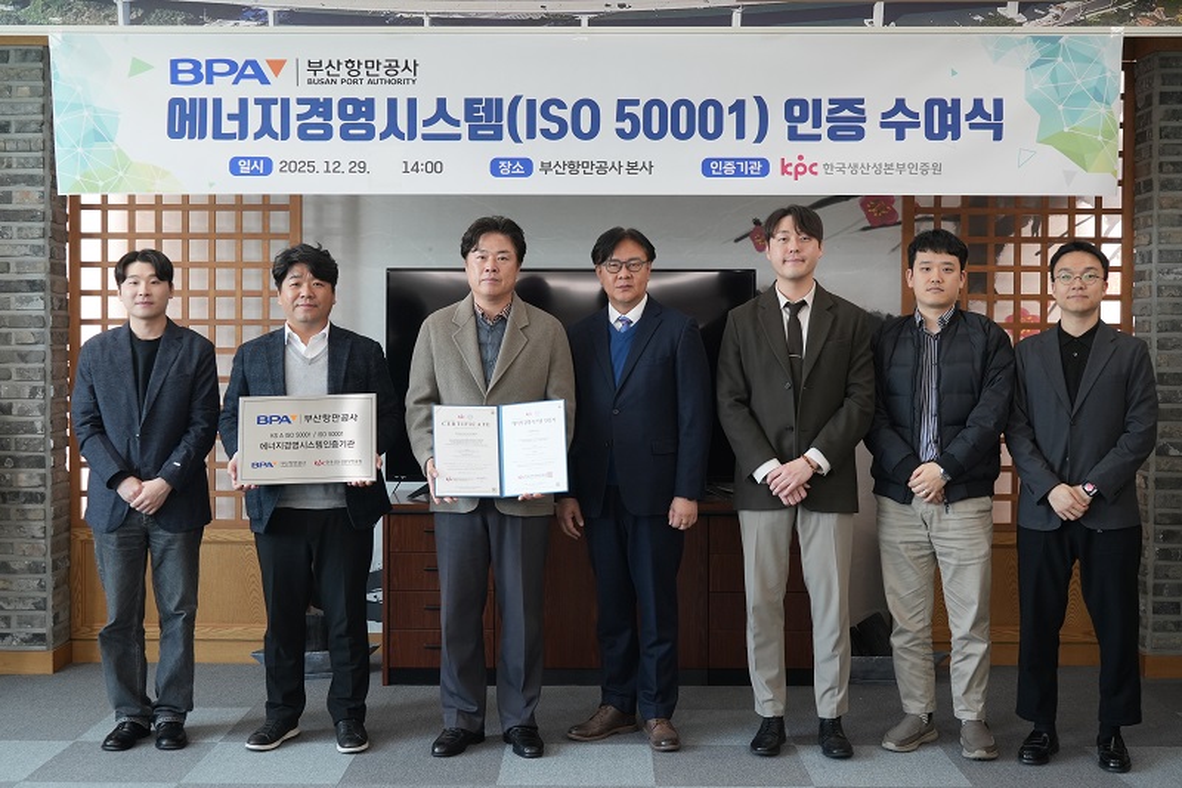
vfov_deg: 35.0
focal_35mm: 38
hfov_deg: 50.7
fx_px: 1247
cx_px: 591
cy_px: 394
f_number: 4
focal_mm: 38
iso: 640
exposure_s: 1/40
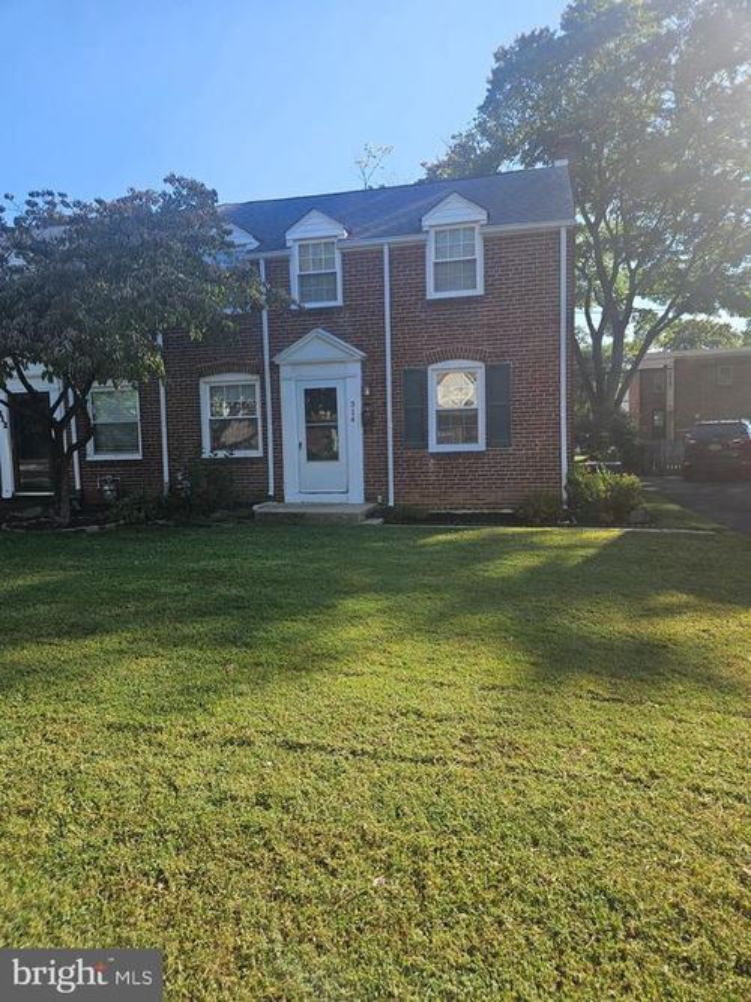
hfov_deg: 58.9
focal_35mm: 23
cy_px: 501
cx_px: 376
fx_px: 666
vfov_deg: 73.9
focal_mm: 5.4
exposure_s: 1/947
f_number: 1.8
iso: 25
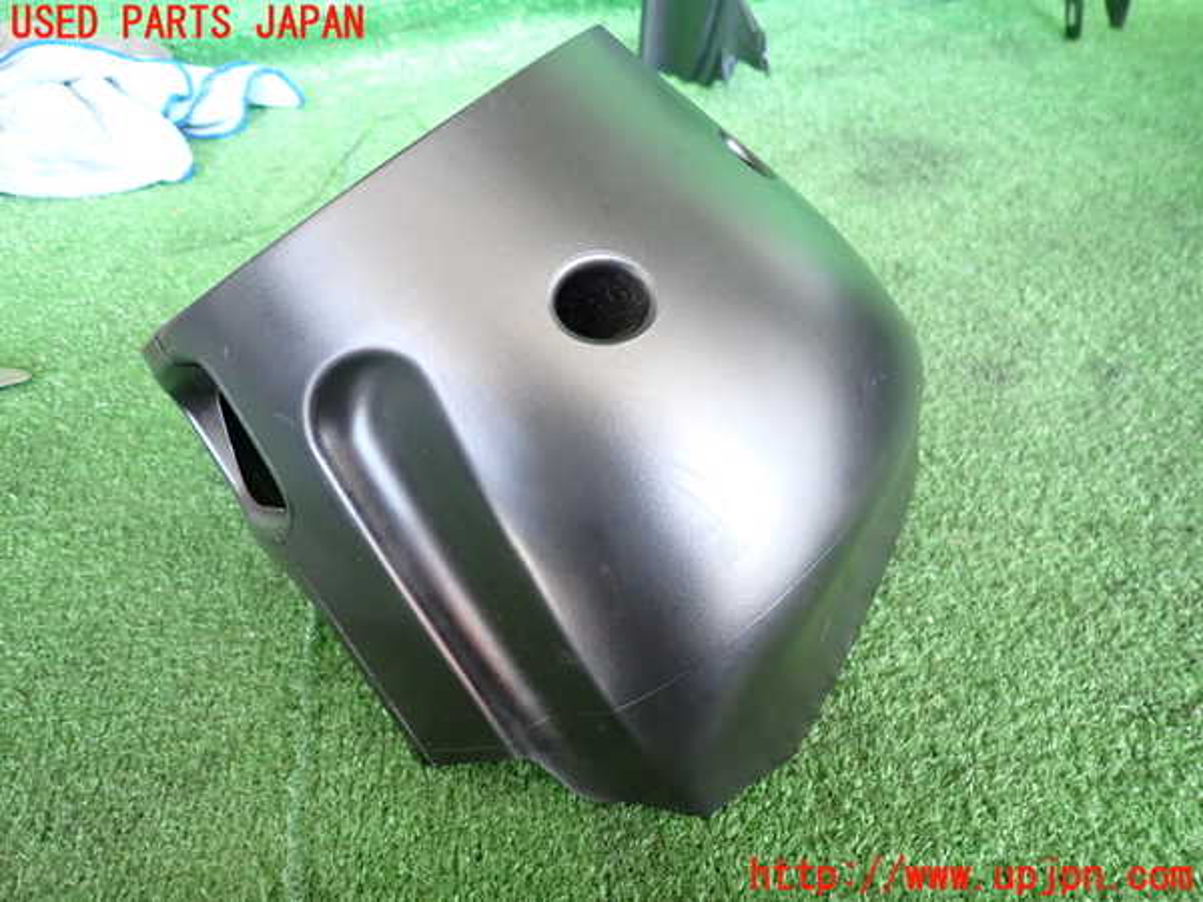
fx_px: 869
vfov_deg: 54.9
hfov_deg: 69.4
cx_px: 602
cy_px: 451
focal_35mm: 25
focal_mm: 4.5
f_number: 2
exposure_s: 1/30
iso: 500
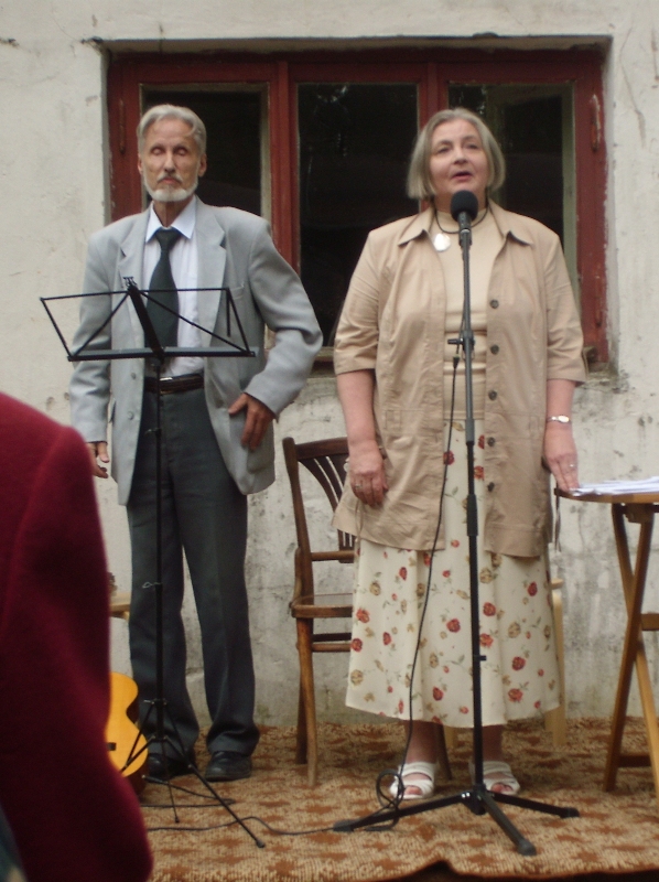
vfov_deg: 24.4
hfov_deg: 18.4
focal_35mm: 80
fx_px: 2035
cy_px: 441
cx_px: 330
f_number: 4.3
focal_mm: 13.39
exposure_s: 1/61
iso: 50
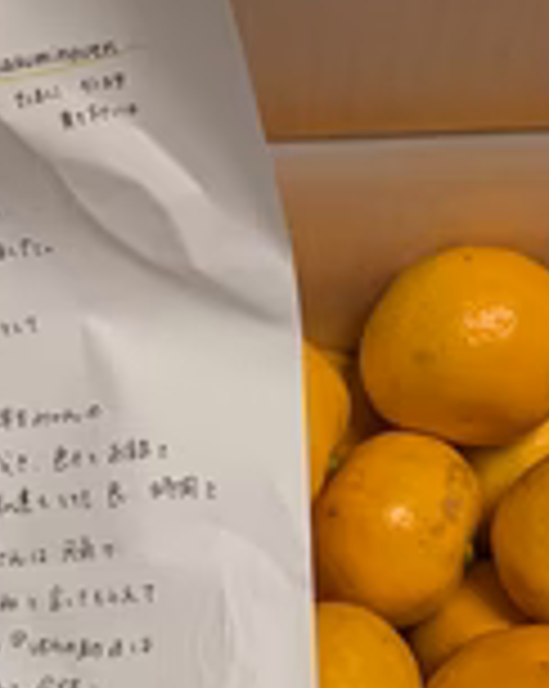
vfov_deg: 29.1
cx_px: 176
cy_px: 517
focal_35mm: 64
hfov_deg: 23.7
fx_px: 1302
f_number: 1.89
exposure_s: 1/33.3
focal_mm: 5.43
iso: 63
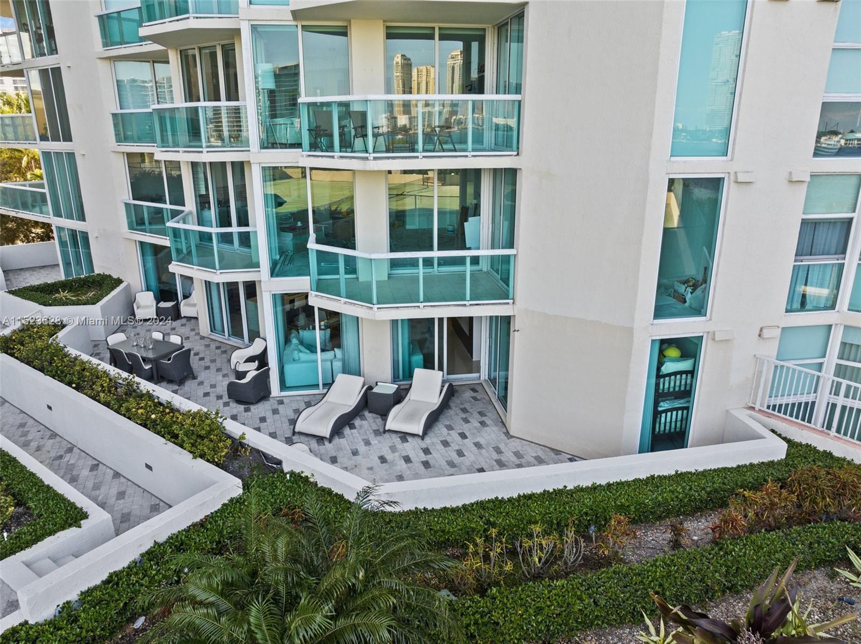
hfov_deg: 71.6
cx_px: 430
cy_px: 322
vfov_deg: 56.7
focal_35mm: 24
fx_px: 596
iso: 100
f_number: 2.8
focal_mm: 12.29
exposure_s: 1/320
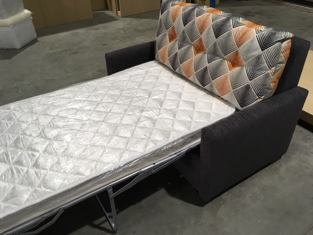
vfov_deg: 48.2
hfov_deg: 61.7
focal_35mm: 29
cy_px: 118
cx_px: 156
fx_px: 262
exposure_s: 1/33
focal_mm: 4.15
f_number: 2.2
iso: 32
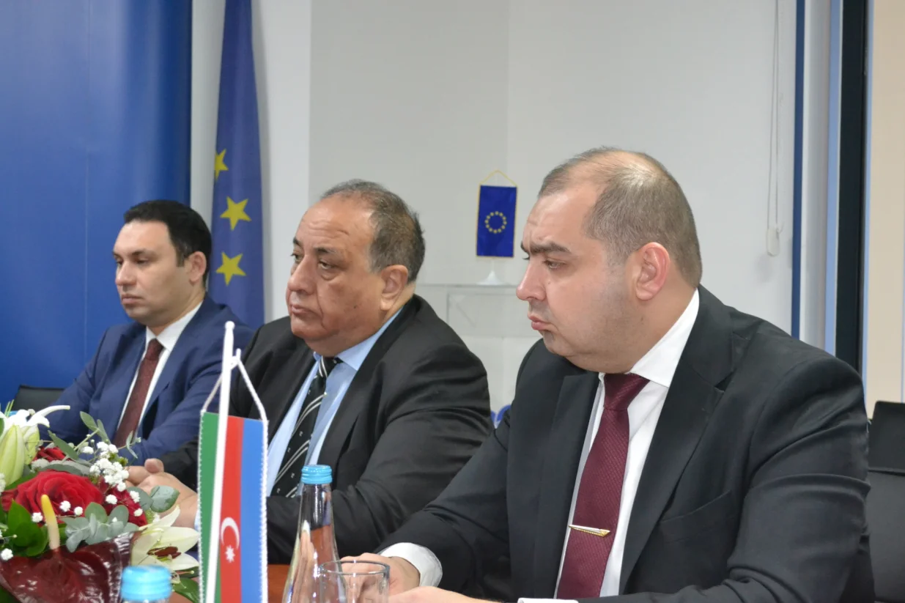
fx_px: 1320
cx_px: 452
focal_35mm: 52
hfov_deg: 37.9
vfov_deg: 25.7
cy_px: 302
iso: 2800
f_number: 5
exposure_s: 1/60
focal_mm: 35
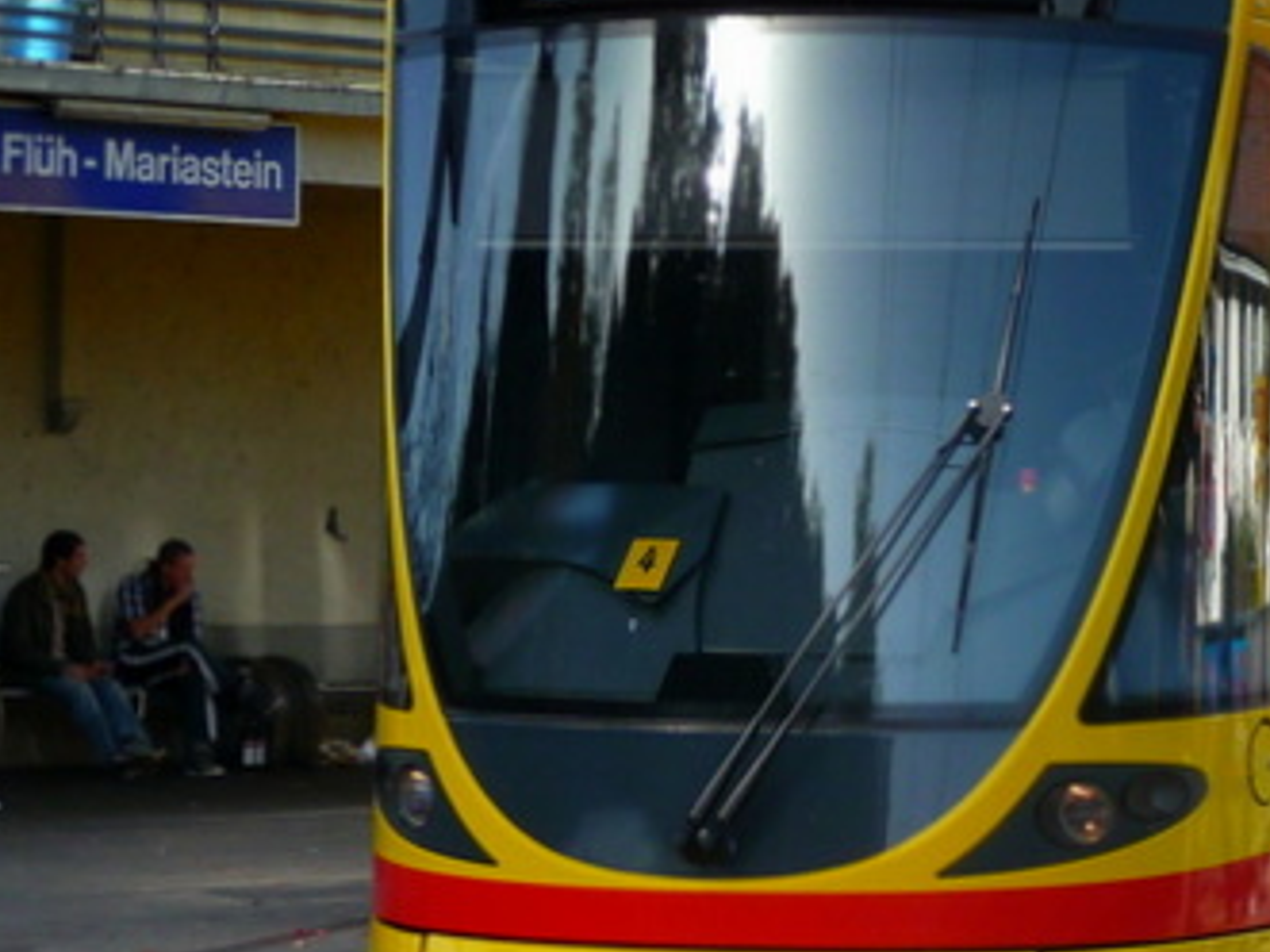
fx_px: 5538
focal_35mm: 151
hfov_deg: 13.0
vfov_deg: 9.8
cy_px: 280
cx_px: 1101
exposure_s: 1/200
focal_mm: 8.5
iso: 100
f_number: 4.2
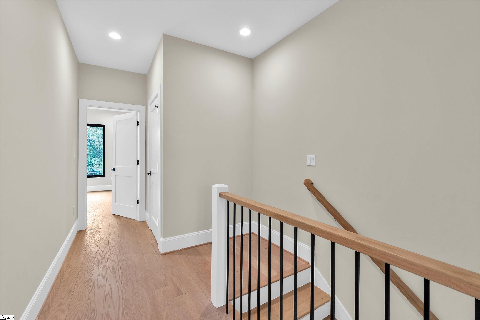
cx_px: 240
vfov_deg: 73.7
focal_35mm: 16
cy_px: 160
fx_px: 213
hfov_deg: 96.7
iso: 320
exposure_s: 1/8
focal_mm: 16
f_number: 9
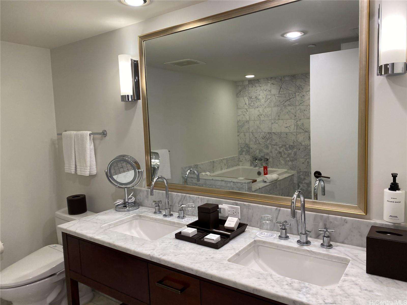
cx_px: 204
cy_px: 152
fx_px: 306
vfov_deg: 53.1
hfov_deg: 67.3
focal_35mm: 26
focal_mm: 4.25
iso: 125
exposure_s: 1/120
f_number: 1.8
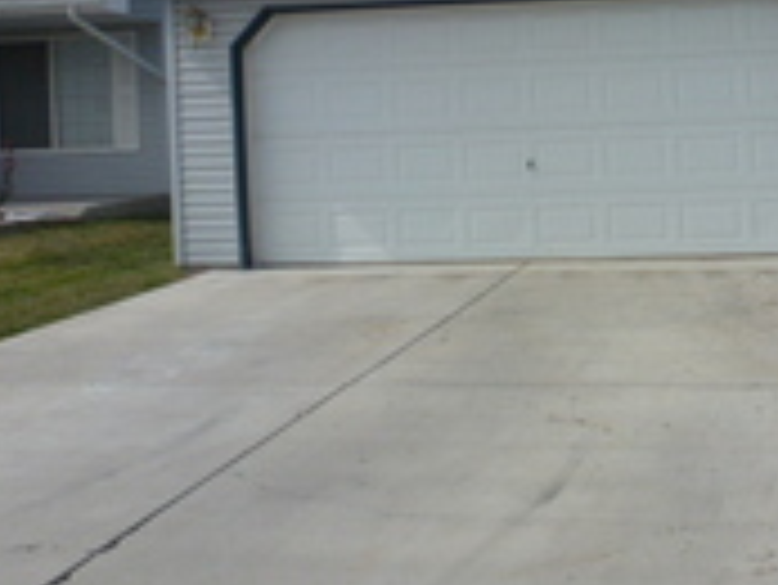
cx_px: 693
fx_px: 1080
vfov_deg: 29.5
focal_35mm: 48
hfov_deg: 37.2
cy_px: 104
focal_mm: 4.3
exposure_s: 1/1300
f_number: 4
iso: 100
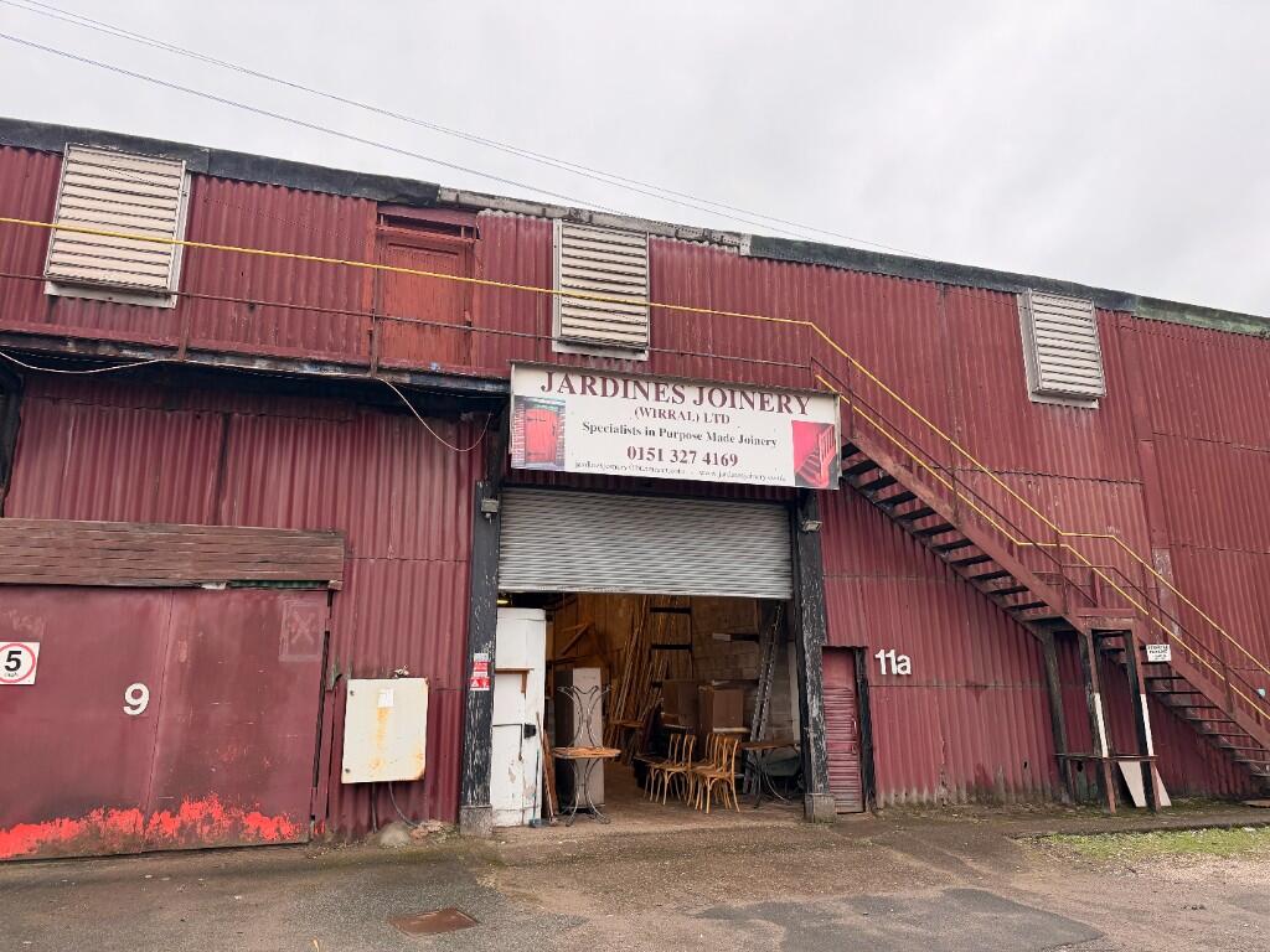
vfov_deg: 56.8
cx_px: 635
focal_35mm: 24
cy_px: 476
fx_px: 881
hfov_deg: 71.6
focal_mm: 6.76
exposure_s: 1/363
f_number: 1.78
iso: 100
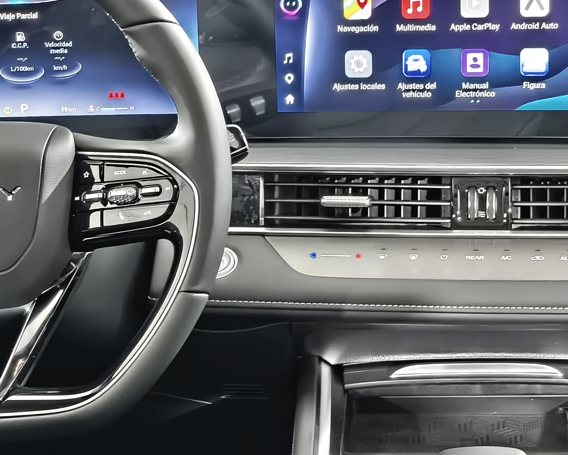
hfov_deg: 17.1
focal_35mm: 112
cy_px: 267
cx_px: 235
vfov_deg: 13.8
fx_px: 1883
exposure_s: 1/14.3
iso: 10000
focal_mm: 7.1
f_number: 1.9
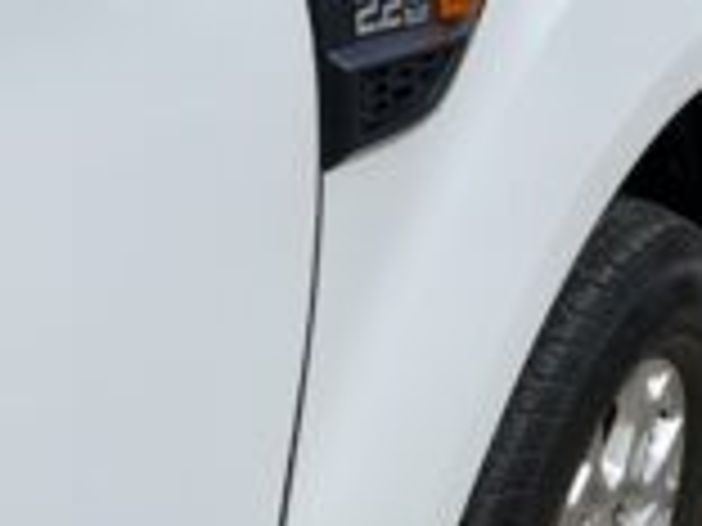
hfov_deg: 28.7
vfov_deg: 21.3
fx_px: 1359
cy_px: 31
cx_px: 486
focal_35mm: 67
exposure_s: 1/562
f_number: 1.8
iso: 16
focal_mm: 3
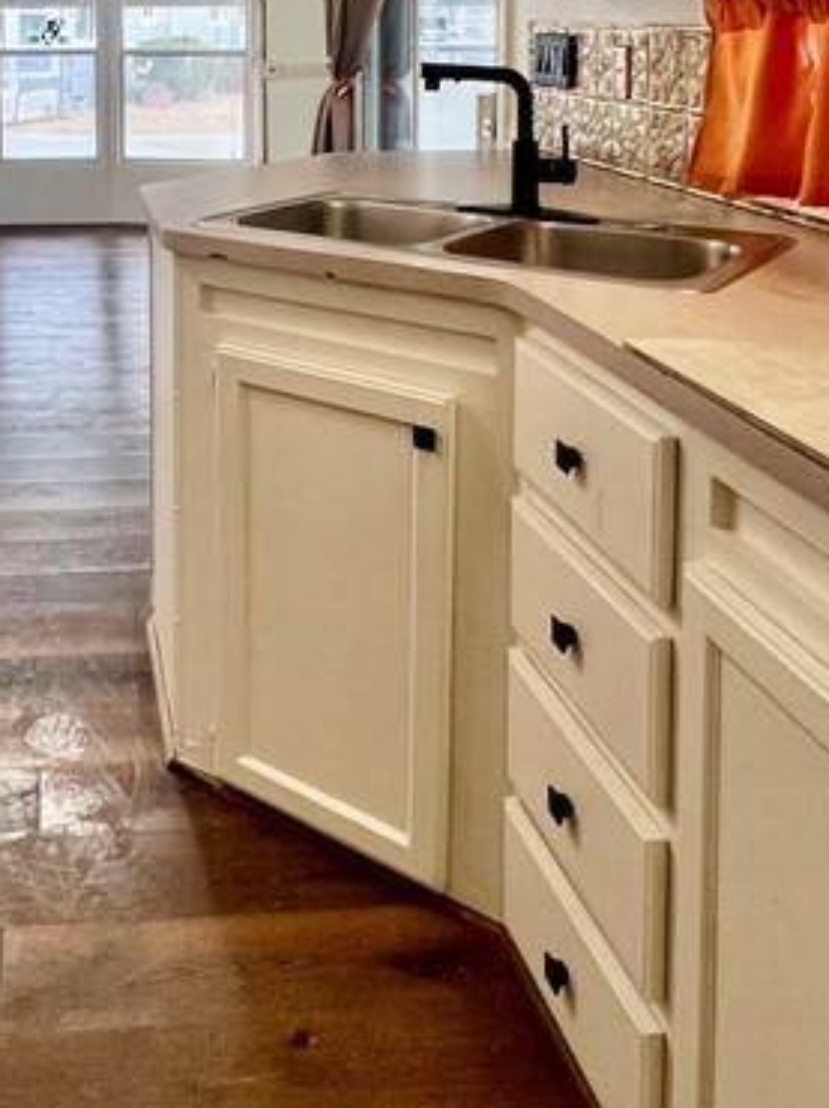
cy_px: 99
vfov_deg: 46.1
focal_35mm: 36
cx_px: 132
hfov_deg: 37.7
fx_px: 1151
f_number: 1.8
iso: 200
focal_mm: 1.57
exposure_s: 1/60
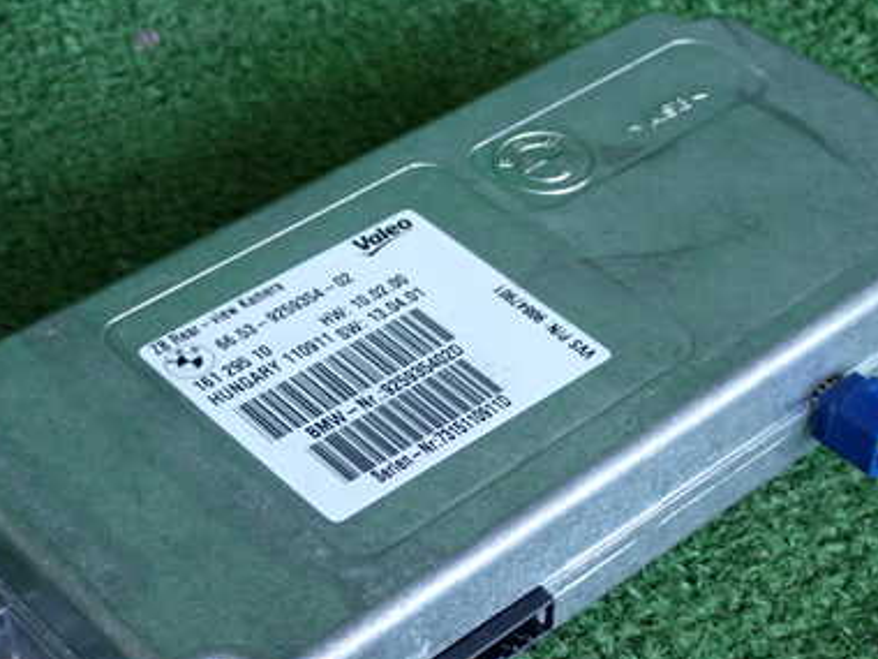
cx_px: 446
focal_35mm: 79
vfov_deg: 18.6
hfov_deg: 24.7
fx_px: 2004
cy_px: 419
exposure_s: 1/125
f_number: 3.2
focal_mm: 9.01
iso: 320
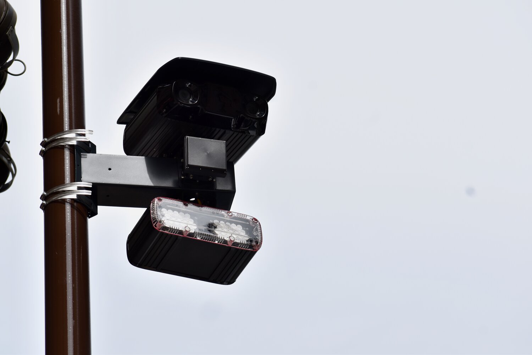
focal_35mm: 147
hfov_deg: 14.0
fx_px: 2172
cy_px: 178
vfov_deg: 9.3
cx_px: 266
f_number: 8
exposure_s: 1/500
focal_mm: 98
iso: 140
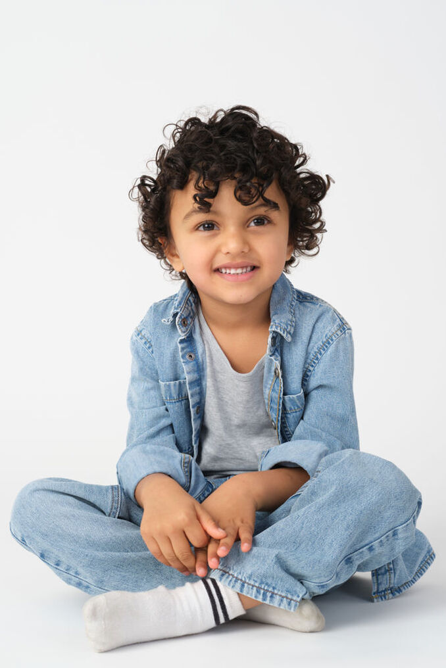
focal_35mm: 84
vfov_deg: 24.2
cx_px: 223
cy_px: 334
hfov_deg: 16.3
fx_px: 1560
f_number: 8
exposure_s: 1/160
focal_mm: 56
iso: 160
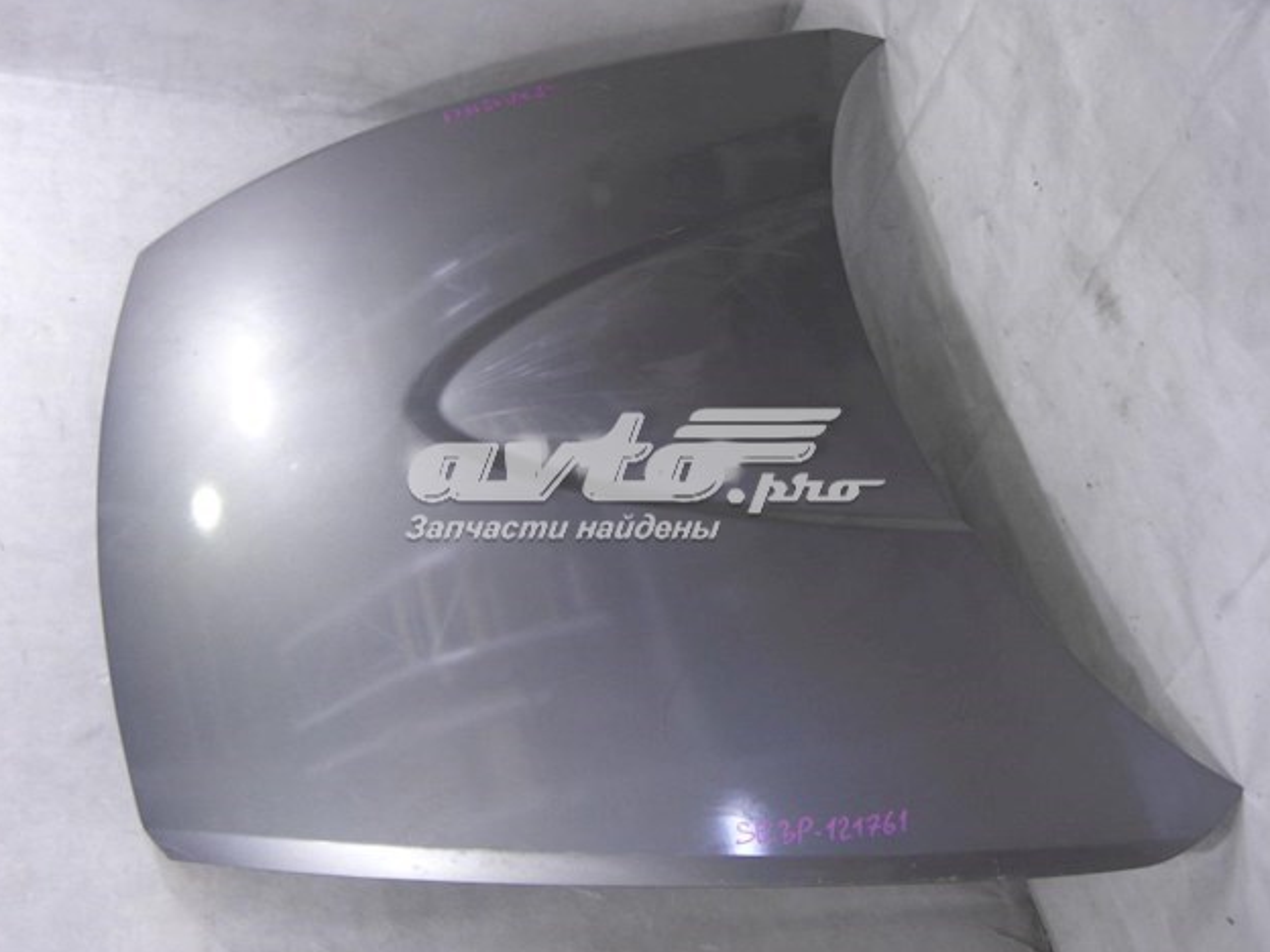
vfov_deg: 36.8
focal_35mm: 39
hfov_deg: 47.9
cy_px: 470
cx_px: 639
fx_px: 1431
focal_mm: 7.9
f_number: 2.8
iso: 200
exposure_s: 1/25
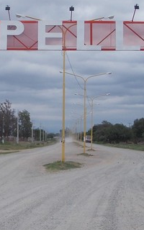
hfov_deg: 11.9
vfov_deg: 19.1
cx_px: 18
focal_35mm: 109
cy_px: 106
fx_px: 684
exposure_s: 1/250
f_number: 6.5
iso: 80
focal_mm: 6.1
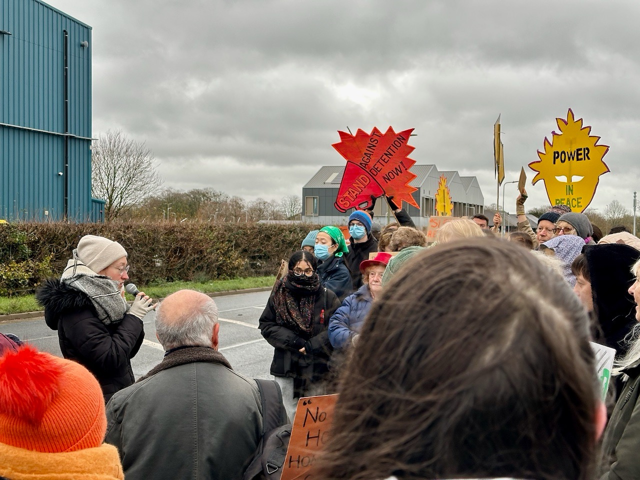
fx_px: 887
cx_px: 320
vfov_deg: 30.3
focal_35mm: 48
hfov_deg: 39.7
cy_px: 240
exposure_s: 1/226
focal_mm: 6.86
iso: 64
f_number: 1.78
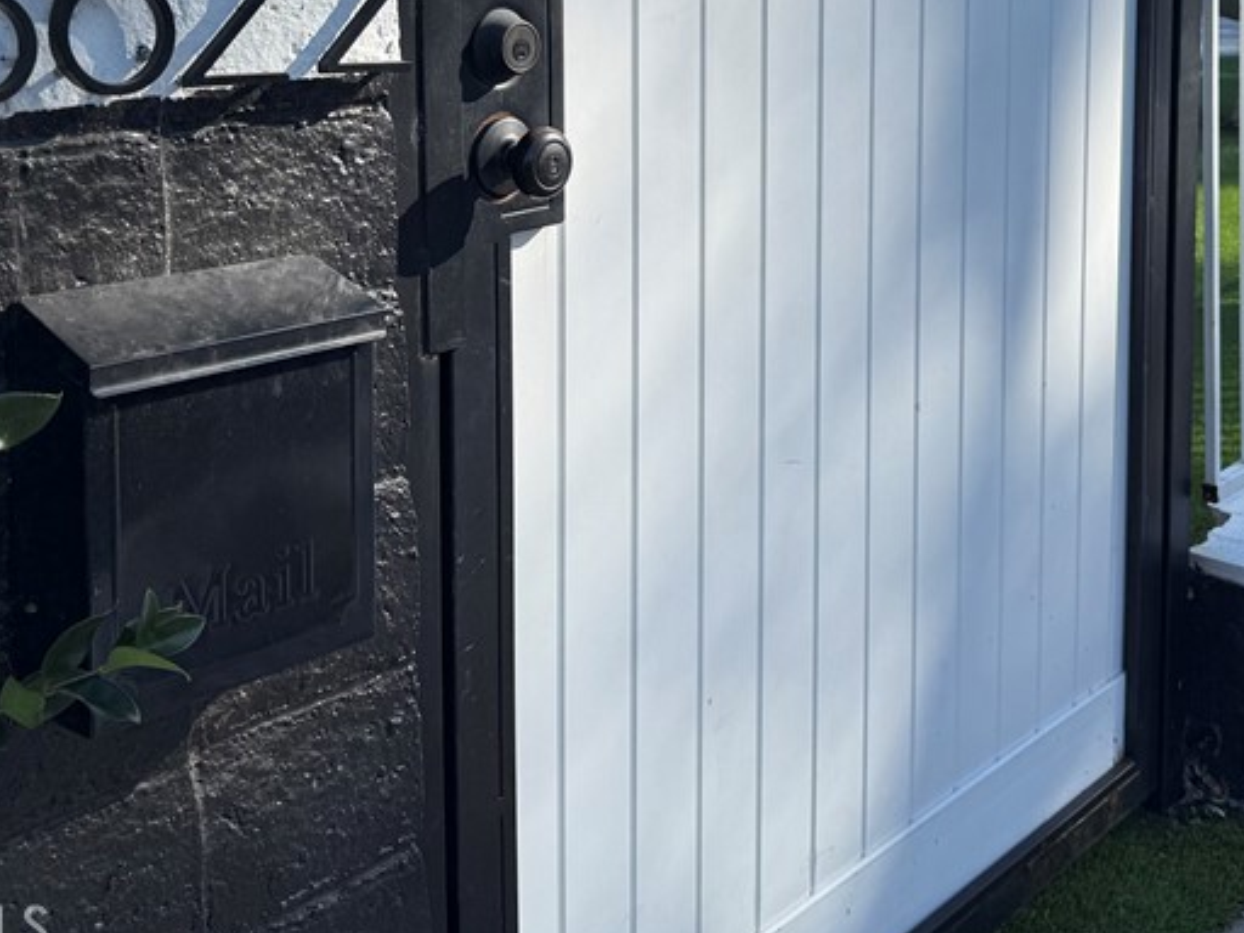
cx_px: 719
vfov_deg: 28.6
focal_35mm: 48
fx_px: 1725
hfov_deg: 39.6
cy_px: 29
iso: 80
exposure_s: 1/2370
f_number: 1.78
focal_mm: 6.76
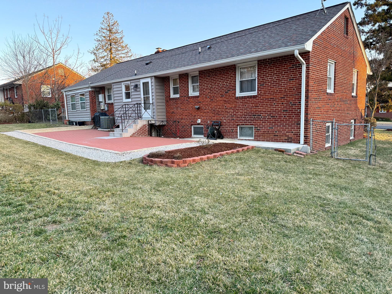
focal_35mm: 24
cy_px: 147
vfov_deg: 56.8
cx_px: 196
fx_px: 272
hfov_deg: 71.6
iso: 100
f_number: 1.78
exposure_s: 1/245
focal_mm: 6.76
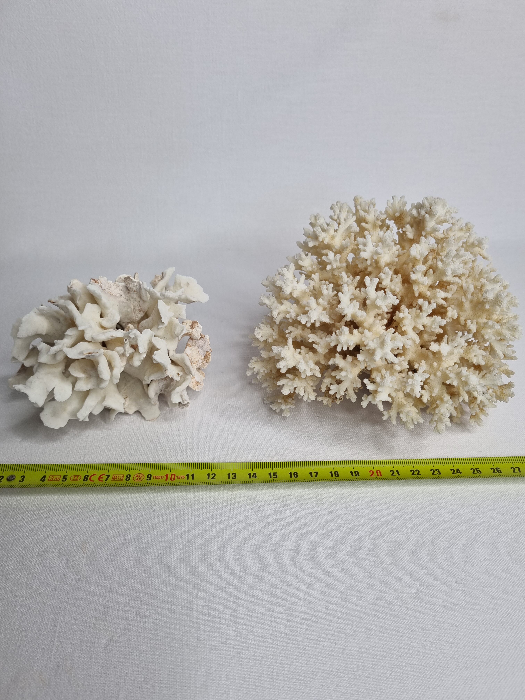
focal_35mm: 26
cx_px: 262
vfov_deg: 67.3
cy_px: 350
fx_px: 526
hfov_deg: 53.1
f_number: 1.8
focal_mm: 5.4
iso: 50
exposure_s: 1/184
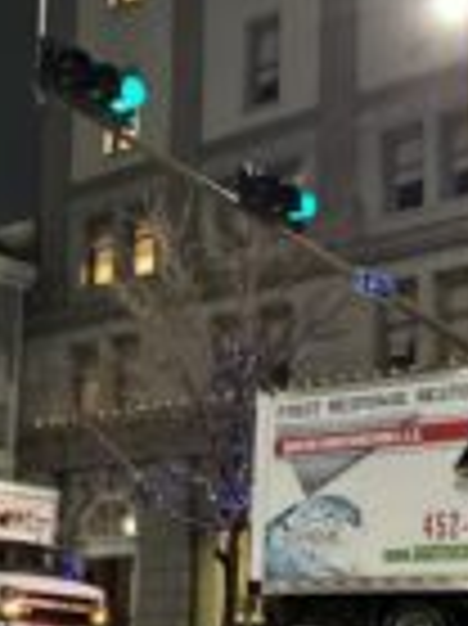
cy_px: 428
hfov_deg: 21.2
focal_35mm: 69
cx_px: 306
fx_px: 1246
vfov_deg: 28.0
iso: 800
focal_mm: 6.86
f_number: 1.78
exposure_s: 1/30
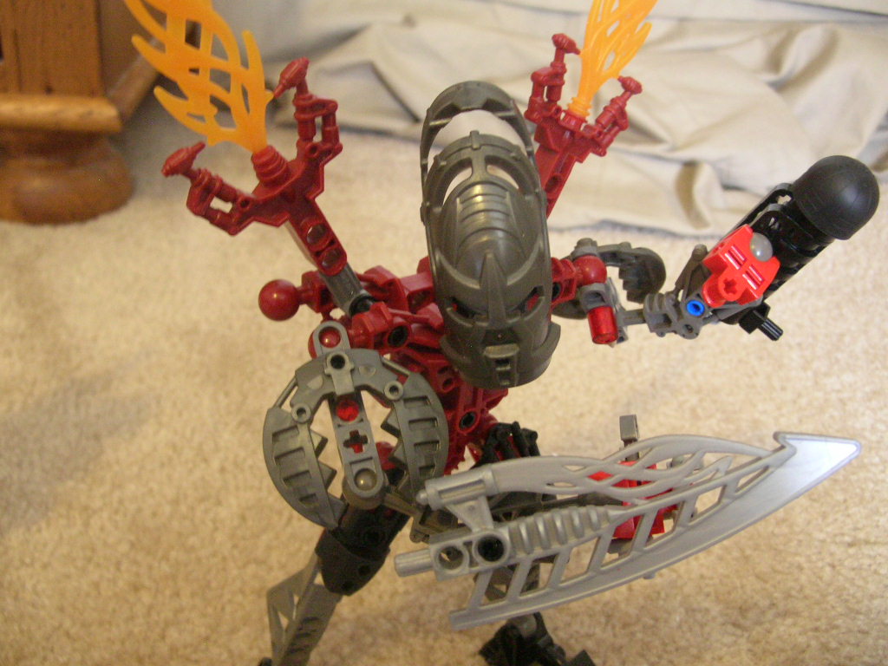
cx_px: 444
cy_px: 333
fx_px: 924
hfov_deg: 51.4
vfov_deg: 39.7
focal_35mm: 36
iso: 238
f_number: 2.7
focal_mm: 6
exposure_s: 1/3.7
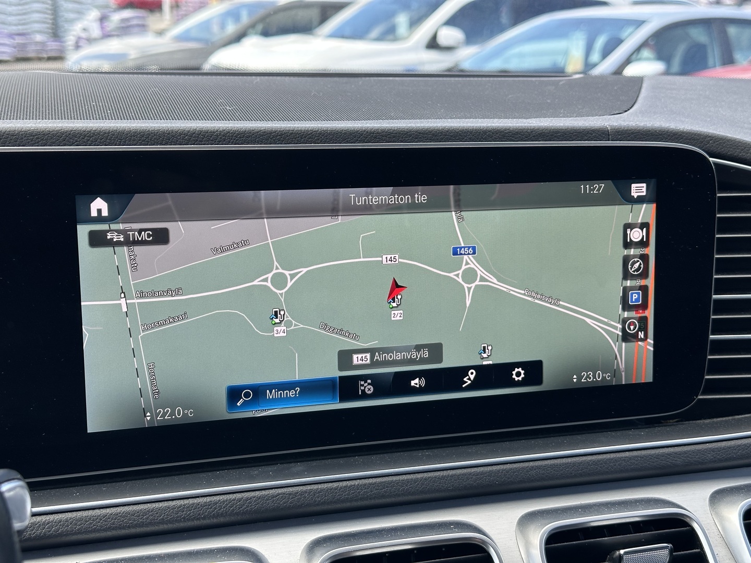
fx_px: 1041
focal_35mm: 48
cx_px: 376
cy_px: 282
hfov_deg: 39.7
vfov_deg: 30.3
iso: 50
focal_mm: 6.86
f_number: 1.78
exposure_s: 1/250
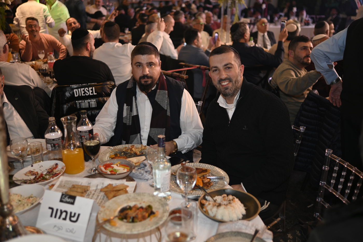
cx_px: 182
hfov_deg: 54.5
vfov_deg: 37.8
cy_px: 121
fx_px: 353
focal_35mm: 35
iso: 800
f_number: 1.8
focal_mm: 35
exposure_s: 1/200
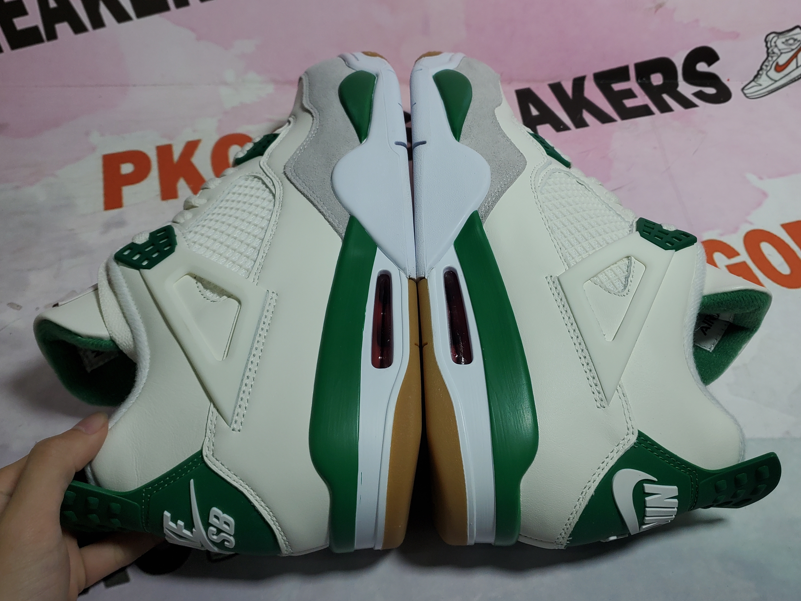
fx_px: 740
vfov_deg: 44.0
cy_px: 250
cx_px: 434
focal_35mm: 32
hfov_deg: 56.7
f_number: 1.5
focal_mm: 4.3
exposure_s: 1/952
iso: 50
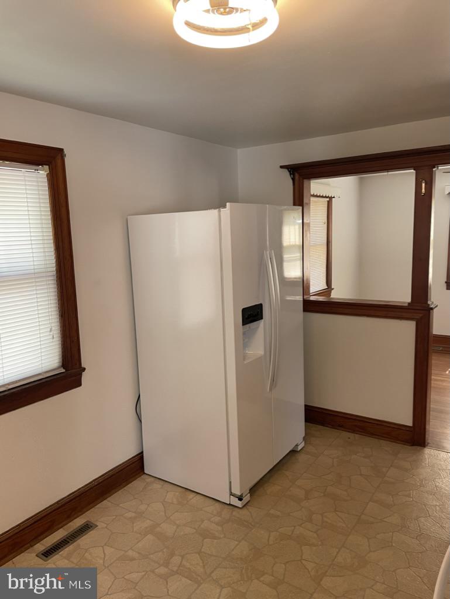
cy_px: 300
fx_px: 450
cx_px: 225
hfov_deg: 53.1
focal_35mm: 26
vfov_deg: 67.3
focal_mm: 4.2
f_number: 1.6
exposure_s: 1/69
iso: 125
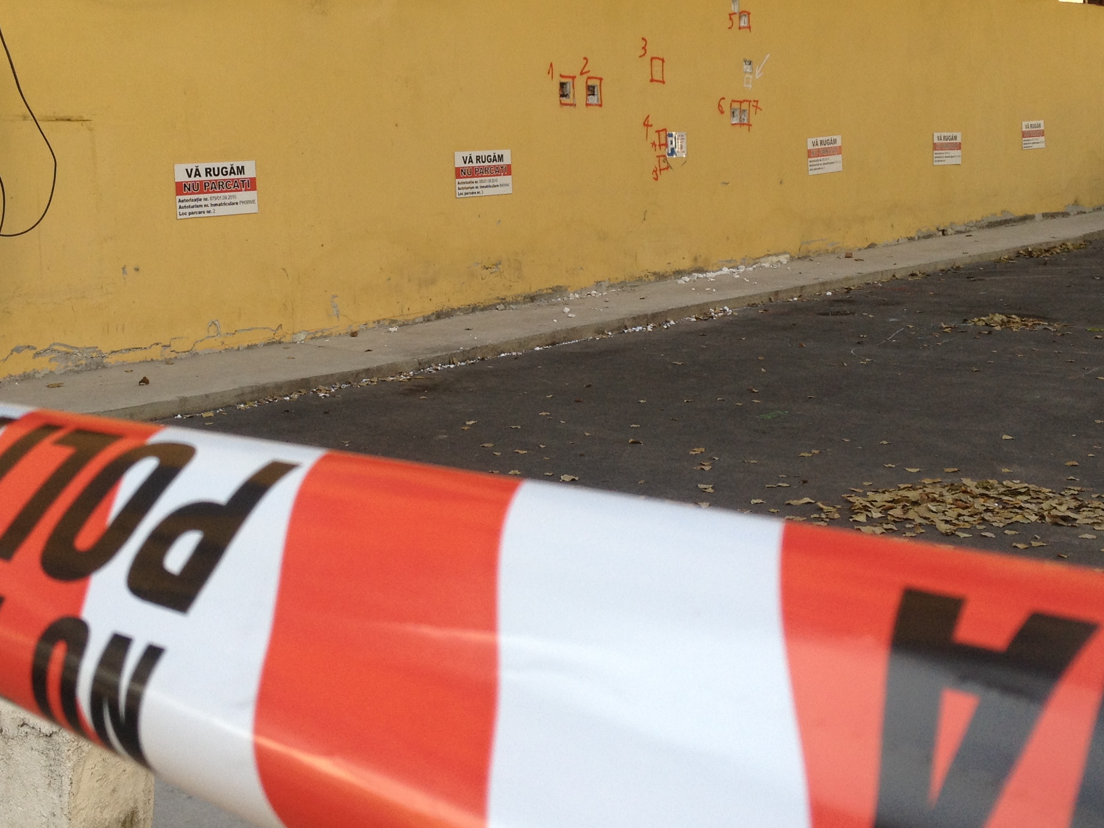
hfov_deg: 34.9
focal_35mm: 55
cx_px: 467
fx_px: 1754
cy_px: 265
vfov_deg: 26.4
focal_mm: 4.28
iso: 50
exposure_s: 1/277
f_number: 2.4
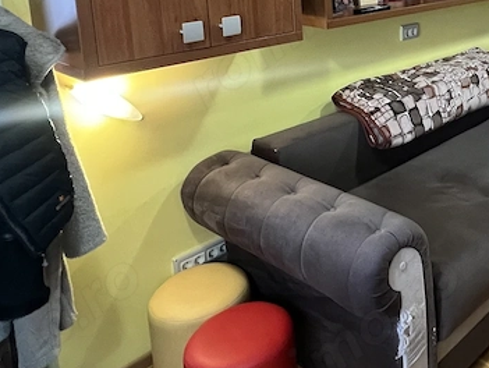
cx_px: 493
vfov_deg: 36.0
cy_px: 26
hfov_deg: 42.8
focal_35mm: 37
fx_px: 523
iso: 500
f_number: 1.8
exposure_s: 1/50
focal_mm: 1.57
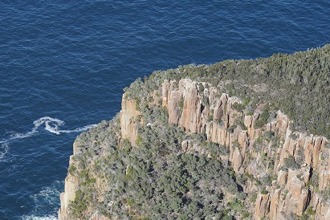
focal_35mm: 146
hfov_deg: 14.1
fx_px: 1338
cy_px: 191
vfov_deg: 9.4
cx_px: 157
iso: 100
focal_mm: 80
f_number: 5.6
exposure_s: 1/320
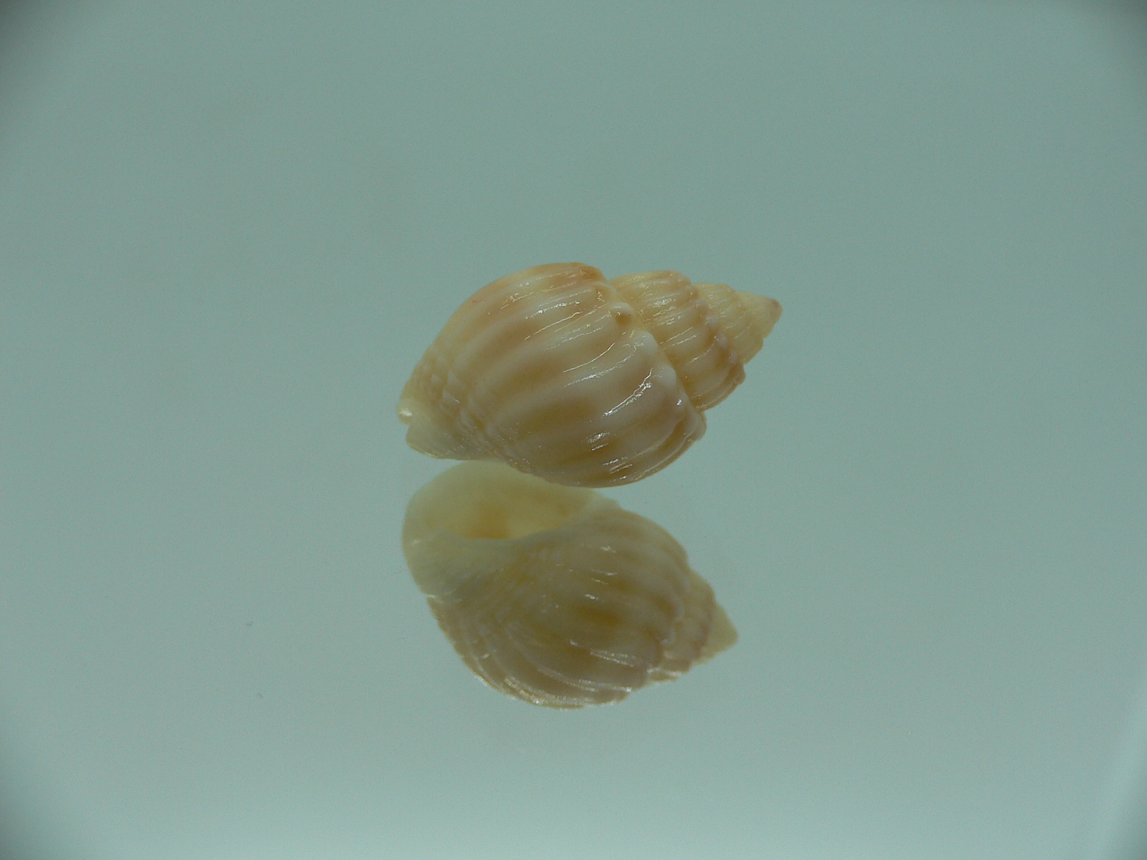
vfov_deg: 40.7
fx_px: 1160
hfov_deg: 52.6
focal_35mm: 35
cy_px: 430
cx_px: 574
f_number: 2.8
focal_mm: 4.6
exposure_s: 1/80
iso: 80
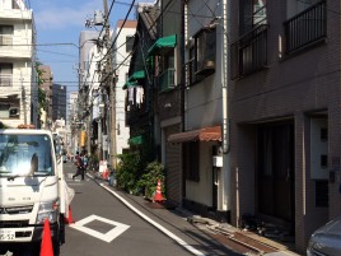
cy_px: 127
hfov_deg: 33.9
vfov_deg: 26.1
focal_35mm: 56
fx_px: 552
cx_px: 104
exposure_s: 1/2564
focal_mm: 4.12
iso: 40
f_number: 2.2
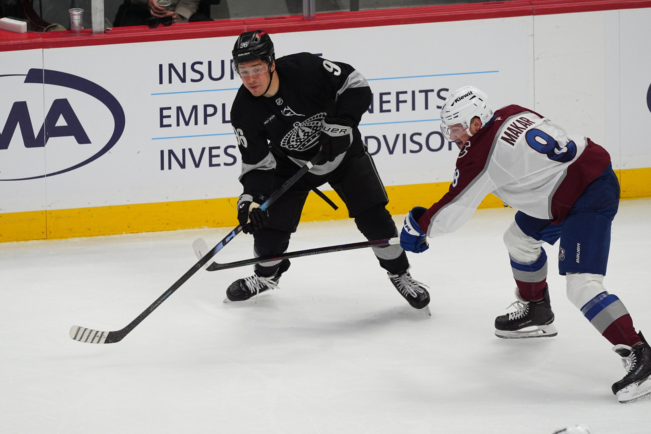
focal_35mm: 600
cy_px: 217
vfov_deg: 2.3
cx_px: 326
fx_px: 10850
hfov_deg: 3.4
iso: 2500
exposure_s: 1/2000
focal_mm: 600
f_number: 4
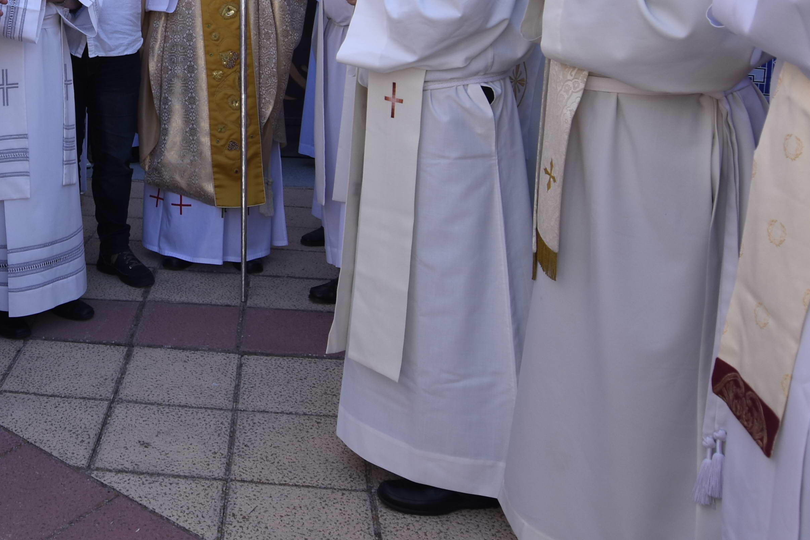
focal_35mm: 41
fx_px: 928
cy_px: -17
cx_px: 99
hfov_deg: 43.5
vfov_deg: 29.9
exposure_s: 1/160
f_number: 5.6
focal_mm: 11
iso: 100
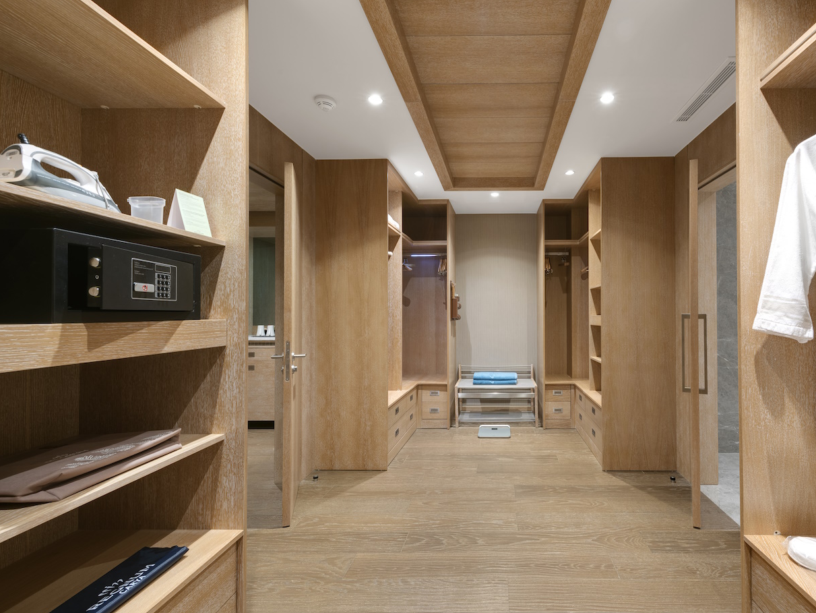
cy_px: 315
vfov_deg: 78.1
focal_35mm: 16
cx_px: 472
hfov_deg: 93.7
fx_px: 377
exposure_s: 6
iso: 100
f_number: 11
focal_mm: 14
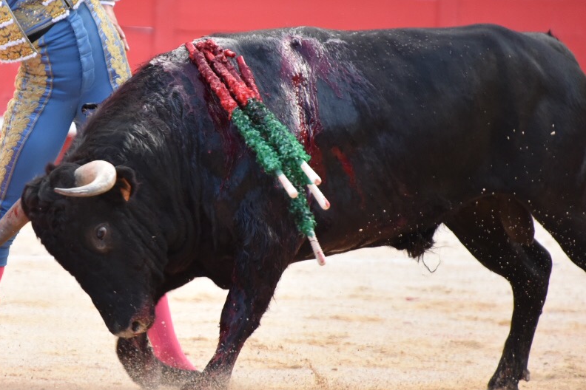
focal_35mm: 614
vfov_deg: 2.2
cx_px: 73
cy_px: 126
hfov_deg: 3.4
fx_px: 9994
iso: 2000
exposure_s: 1/640
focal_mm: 300
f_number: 5.6
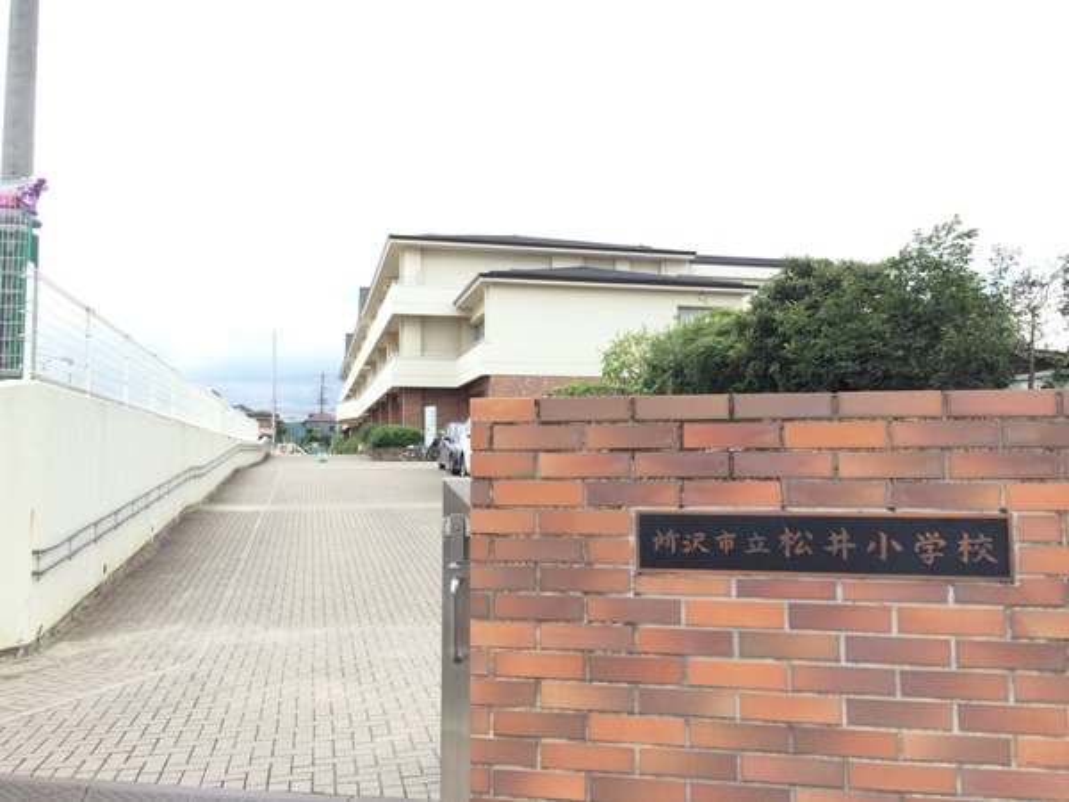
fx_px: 896
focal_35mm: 29
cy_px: 401
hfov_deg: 61.7
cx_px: 534
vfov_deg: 48.2
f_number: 2.2
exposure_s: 1/500
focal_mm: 4.15
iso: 32
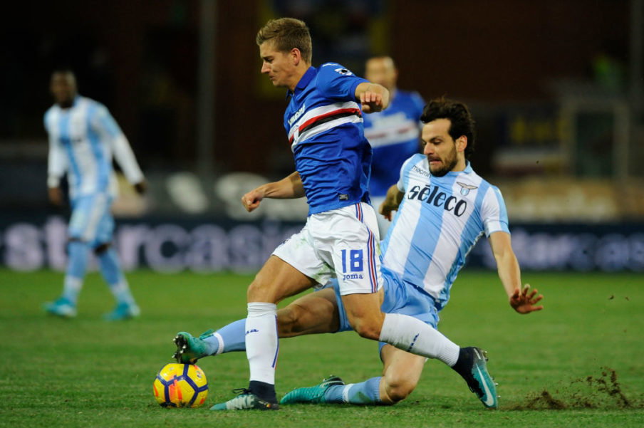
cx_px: 322
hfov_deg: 5.2
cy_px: 214
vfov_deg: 3.4
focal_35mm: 400
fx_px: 7149
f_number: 3.5
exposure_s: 1/1000
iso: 2000
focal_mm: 400
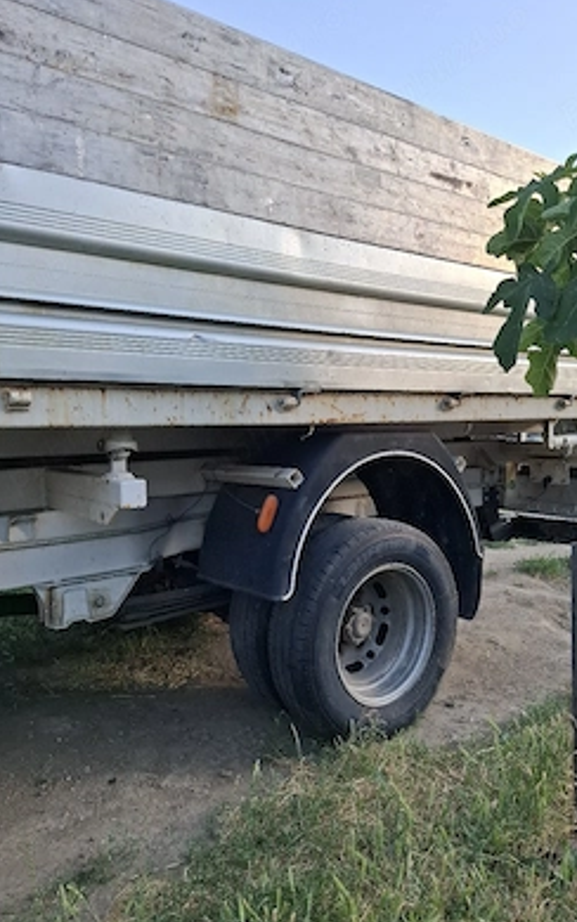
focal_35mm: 25
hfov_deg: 49.2
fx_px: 629
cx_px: 315
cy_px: 461
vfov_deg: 72.5
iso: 50
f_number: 1.8
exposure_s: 1/556
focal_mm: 5.54
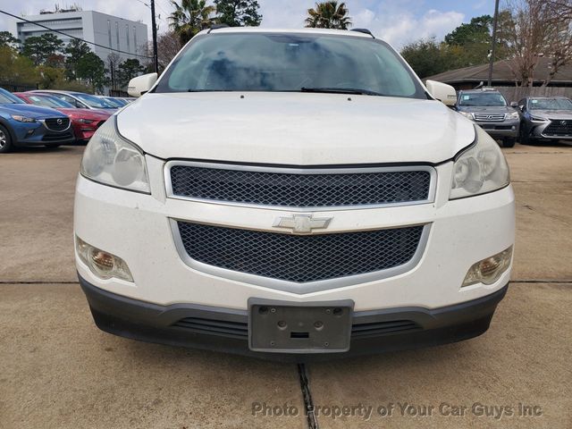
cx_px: 286
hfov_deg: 67.3
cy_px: 214
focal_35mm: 26
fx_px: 430
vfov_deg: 53.1
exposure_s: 1/2122
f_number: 2.4
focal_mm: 4.3
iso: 50
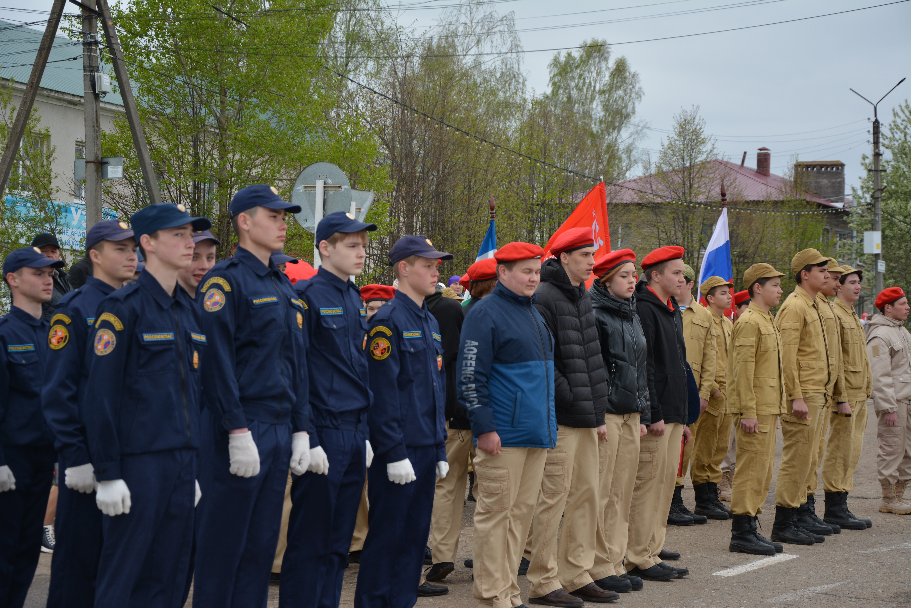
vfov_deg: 17.5
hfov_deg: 26.0
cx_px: 456
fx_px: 1974
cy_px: 304
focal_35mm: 78
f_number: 5
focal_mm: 52
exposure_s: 1/200
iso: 125
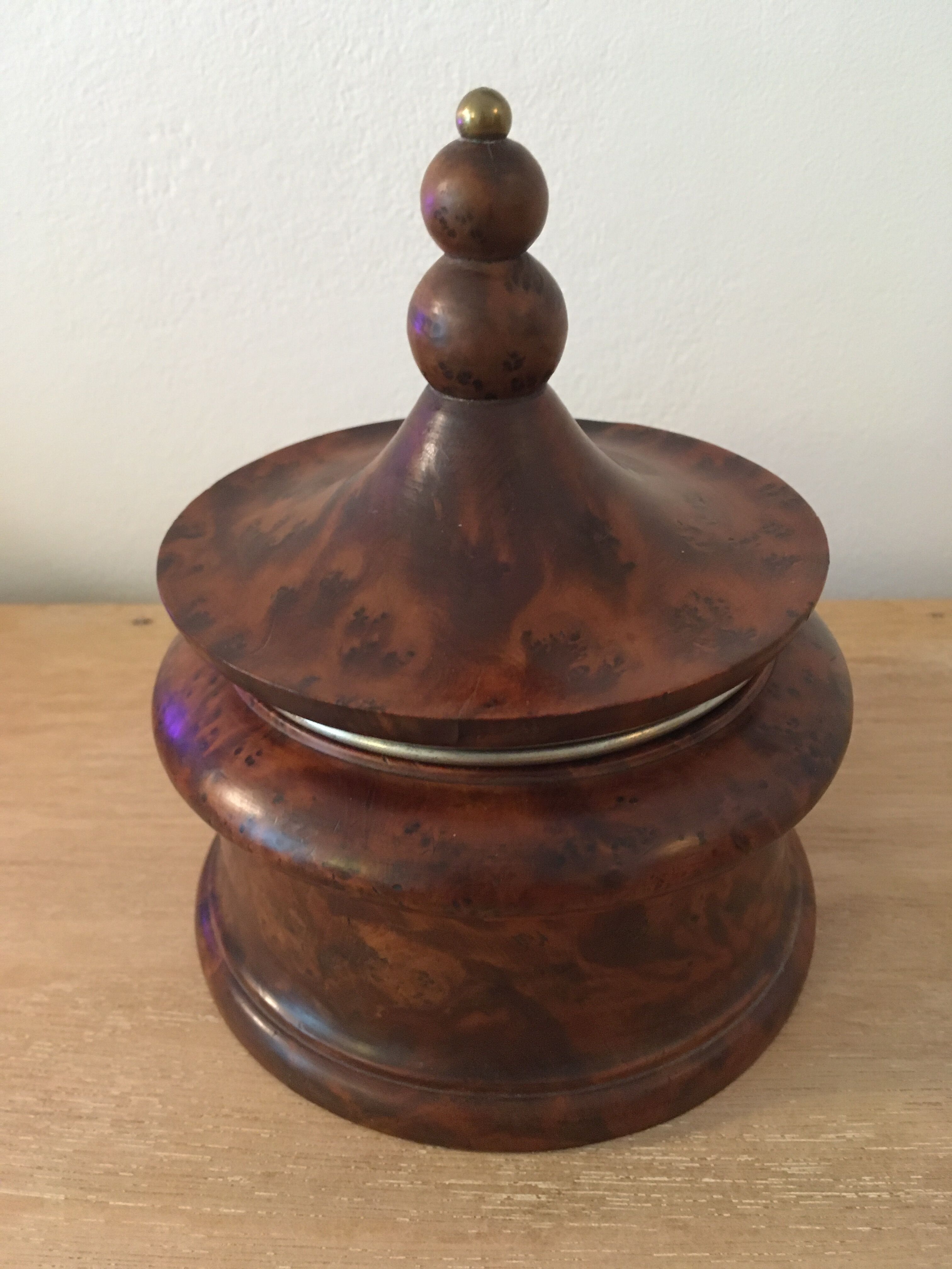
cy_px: 634
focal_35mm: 29
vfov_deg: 61.7
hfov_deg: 48.2
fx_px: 1063
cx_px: 476
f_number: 2.2
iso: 500
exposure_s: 1/17
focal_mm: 4.15
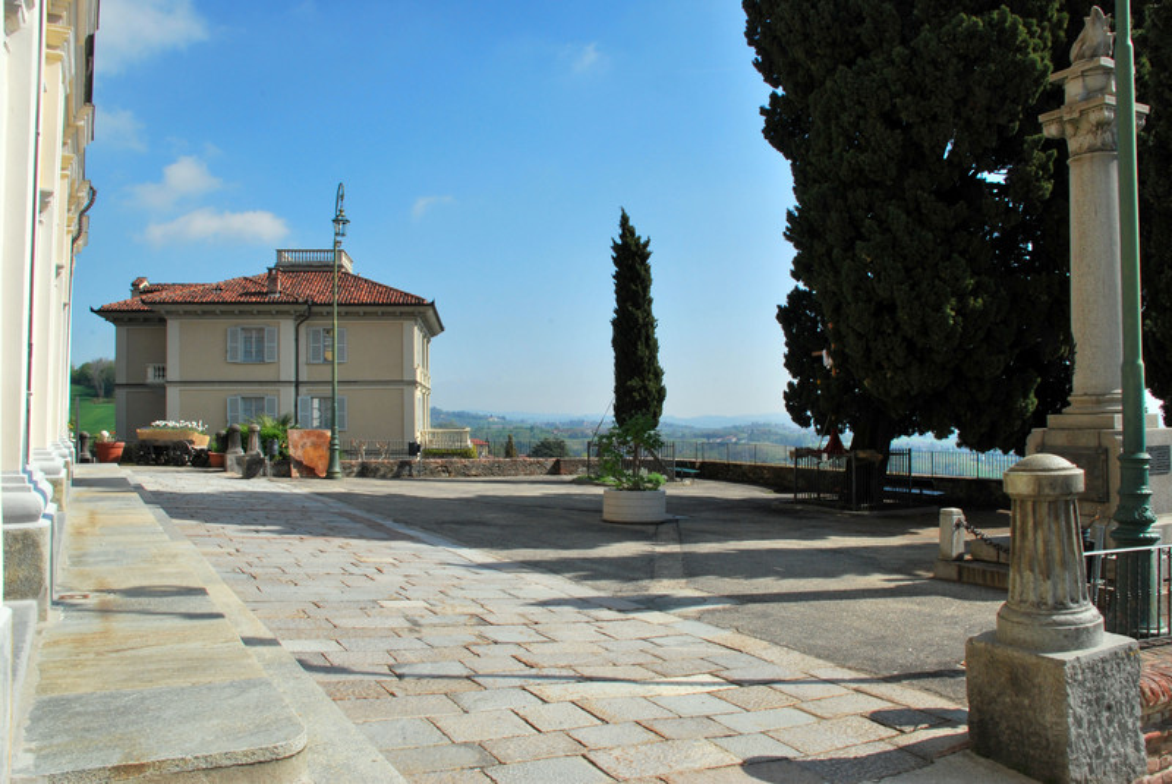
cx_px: 586
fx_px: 978
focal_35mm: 30
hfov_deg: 61.9
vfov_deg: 43.7
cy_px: 392
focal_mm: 20
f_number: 16
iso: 200
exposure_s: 1/80
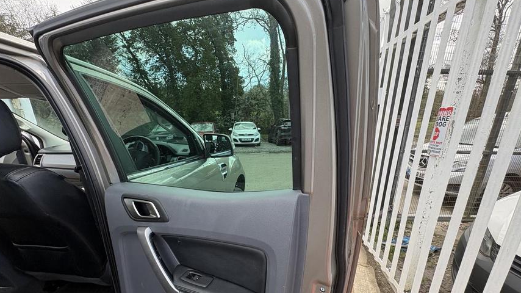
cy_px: 187
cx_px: 265
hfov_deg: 99.4
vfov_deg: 65.8
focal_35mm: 16
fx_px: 221
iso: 40
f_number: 2.2
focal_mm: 2.22
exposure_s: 1/197
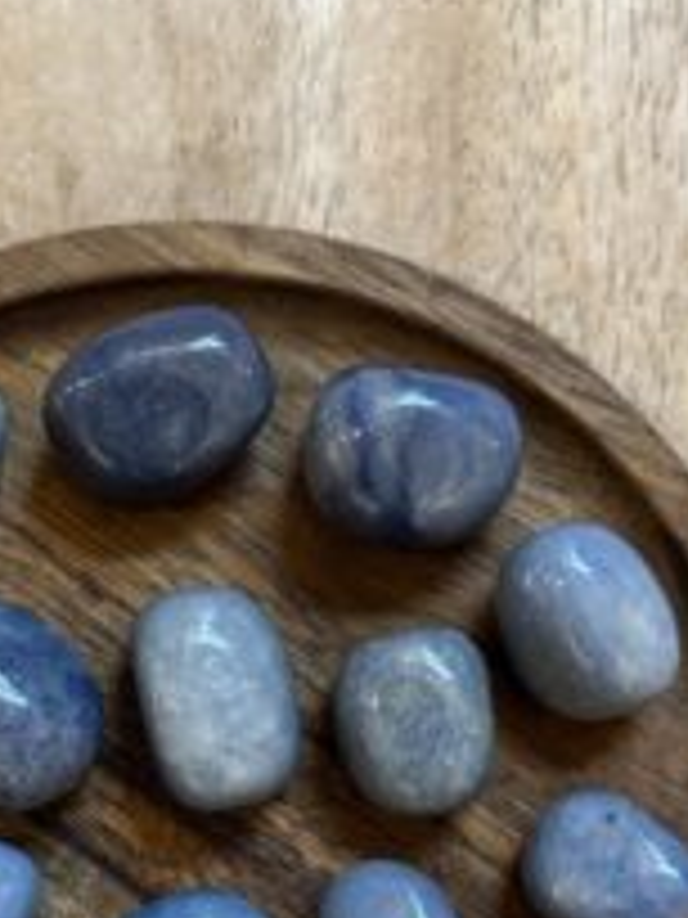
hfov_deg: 30.5
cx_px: 202
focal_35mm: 47
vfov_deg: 37.1
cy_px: 873
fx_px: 1246
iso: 200
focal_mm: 6.76
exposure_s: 1/50
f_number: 1.78
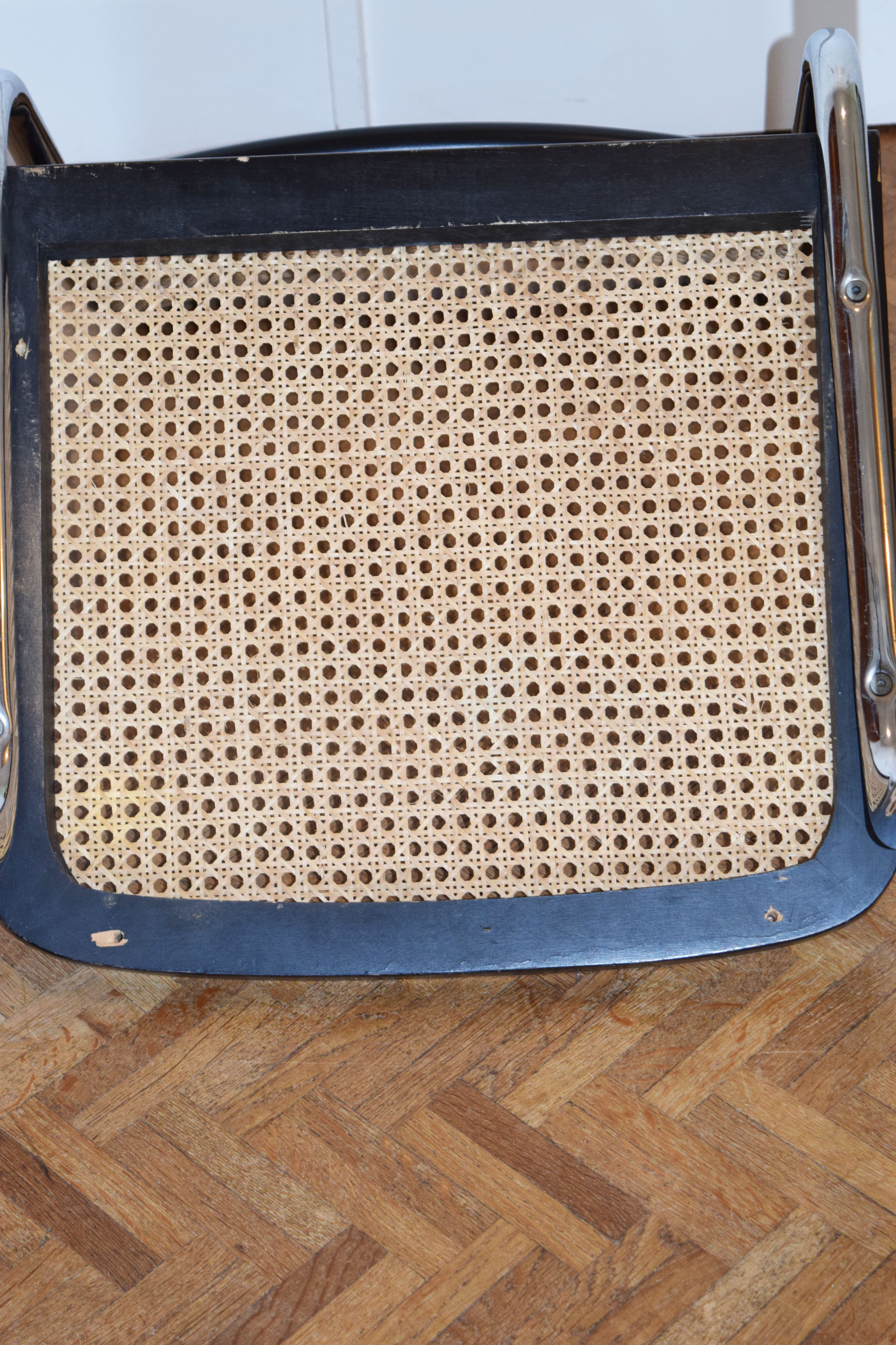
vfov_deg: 24.6
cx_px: 448
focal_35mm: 82
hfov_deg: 16.6
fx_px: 3080
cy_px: 672
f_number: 5.6
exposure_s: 1/60
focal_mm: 55
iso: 1000
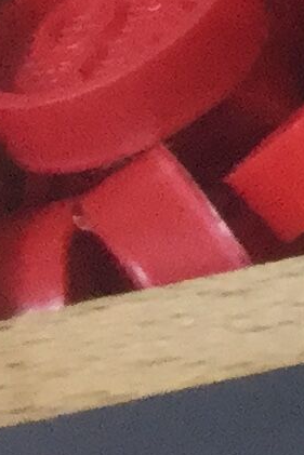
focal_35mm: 250
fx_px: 3164
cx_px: 1492
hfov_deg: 4.7
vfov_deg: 7.5
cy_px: -740
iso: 64
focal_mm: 3.3
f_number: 2.4
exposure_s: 1/33
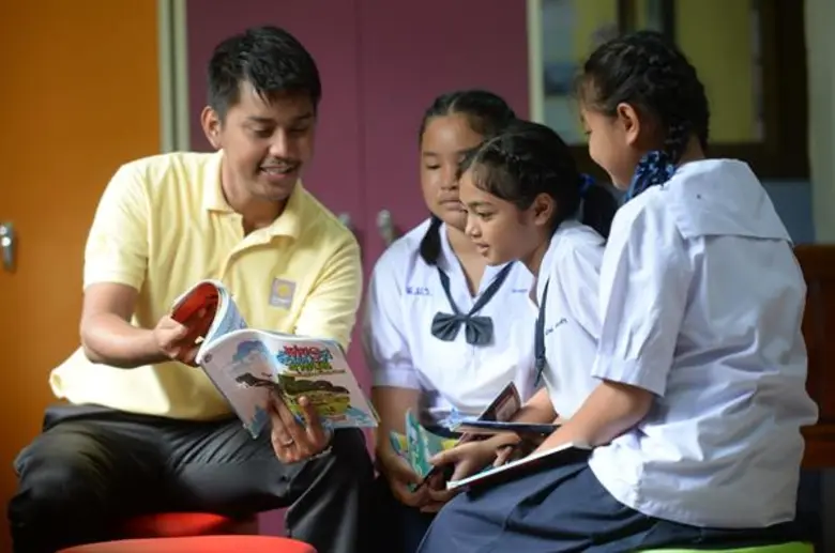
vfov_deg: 10.1
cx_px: 418
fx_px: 3125
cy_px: 276
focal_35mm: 135
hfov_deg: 15.2
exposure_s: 1/320
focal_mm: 135
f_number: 3.2
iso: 1250
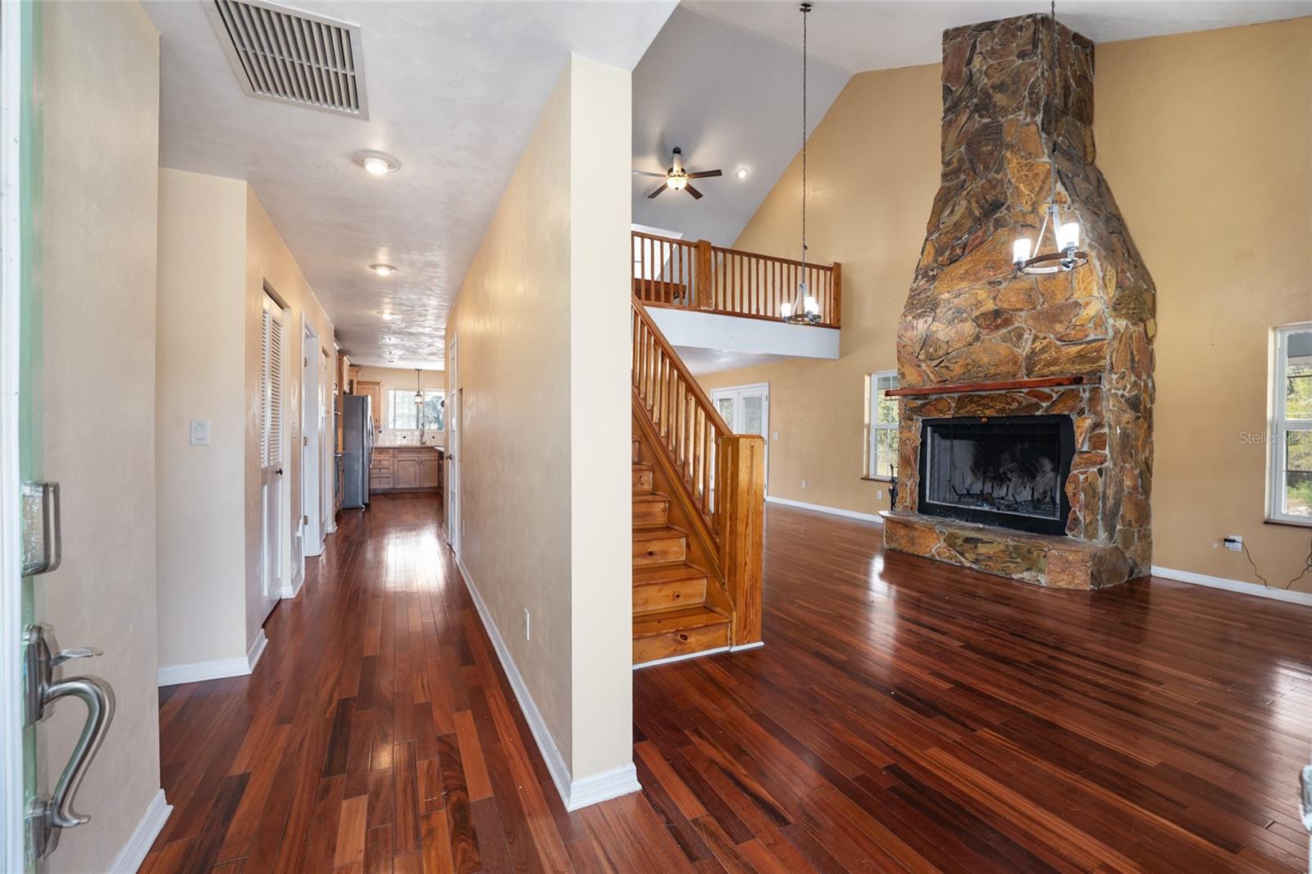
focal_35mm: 14
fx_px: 510
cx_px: 656
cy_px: 437
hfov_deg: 104.3
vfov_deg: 81.2
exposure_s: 1/6
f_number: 7.1
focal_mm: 14
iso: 400
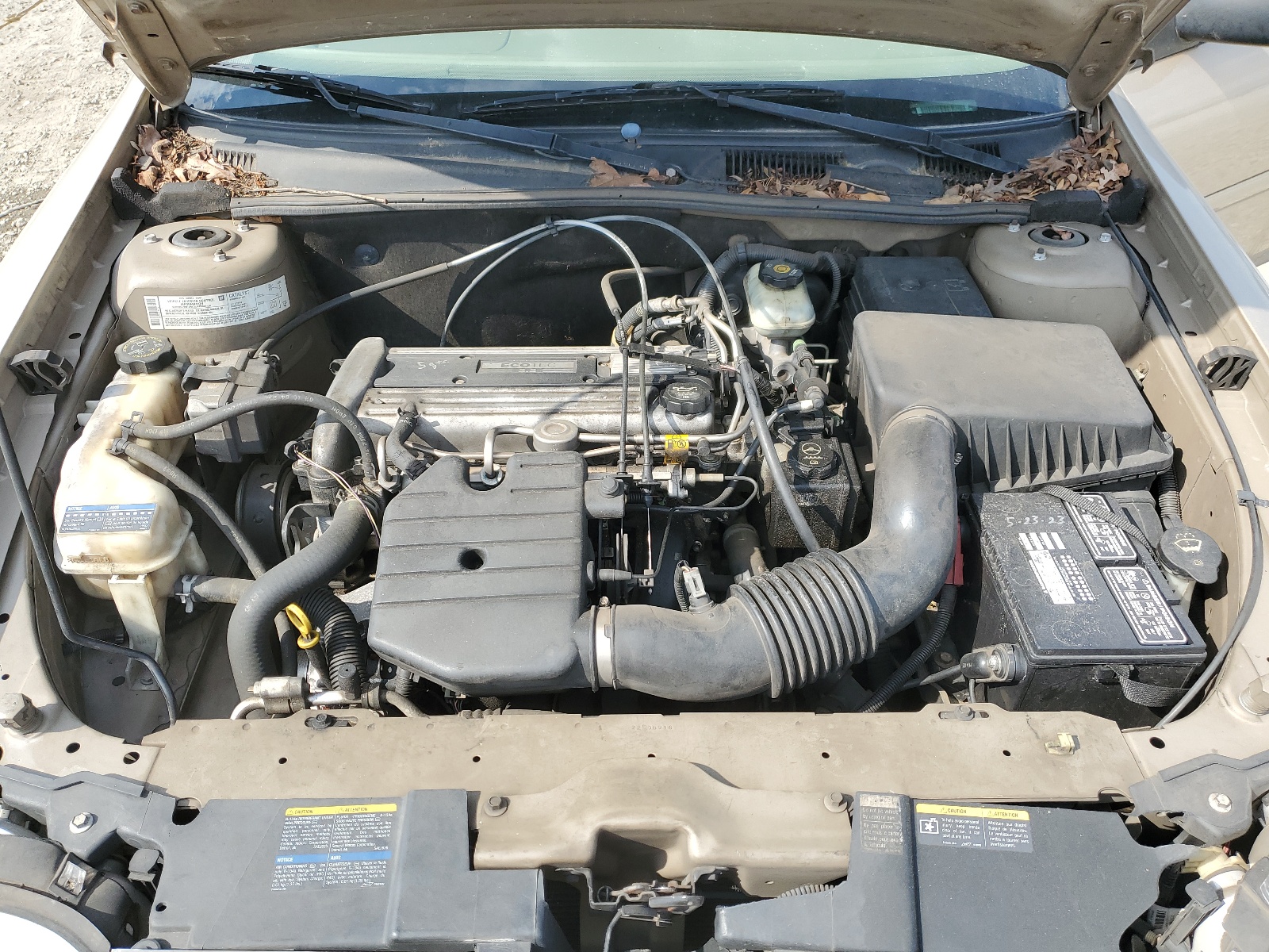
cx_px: 634
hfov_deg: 67.3
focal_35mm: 26
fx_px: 953
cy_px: 476
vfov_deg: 53.1
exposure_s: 1/1111
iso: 50
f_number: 1.5
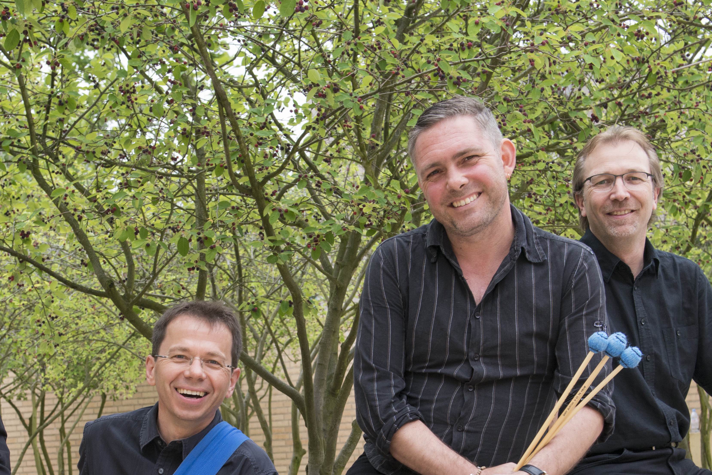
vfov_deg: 16.7
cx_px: 275
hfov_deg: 25.3
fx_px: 1583
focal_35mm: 80
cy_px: 481
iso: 1000
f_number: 6.3
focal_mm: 36
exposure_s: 1/80
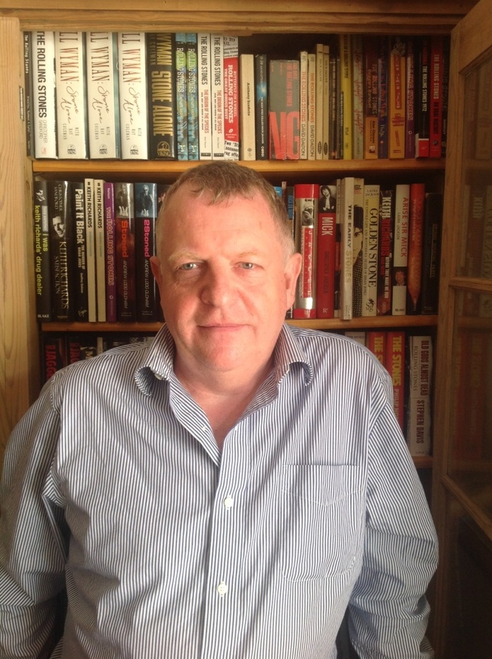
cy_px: 330
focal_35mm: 35
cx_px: 246
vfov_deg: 52.7
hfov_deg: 40.6
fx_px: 665
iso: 50
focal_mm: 4.28
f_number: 2.4
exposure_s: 1/24
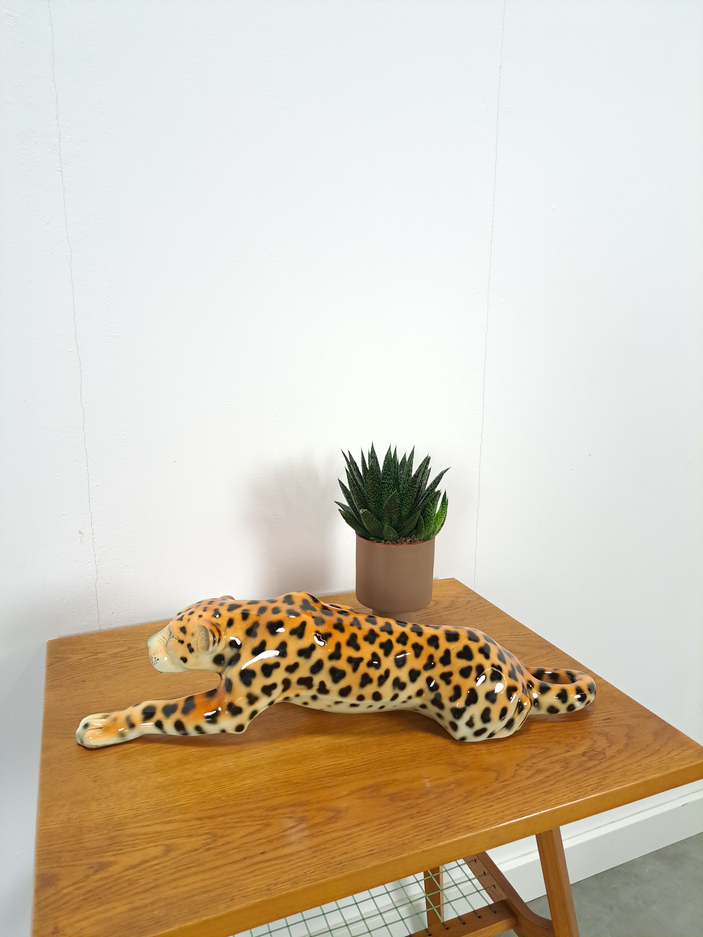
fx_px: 650
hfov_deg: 56.8
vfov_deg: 71.6
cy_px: 468
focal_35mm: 24
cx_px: 352
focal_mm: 5.23
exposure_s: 1/50
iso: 250
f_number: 1.8
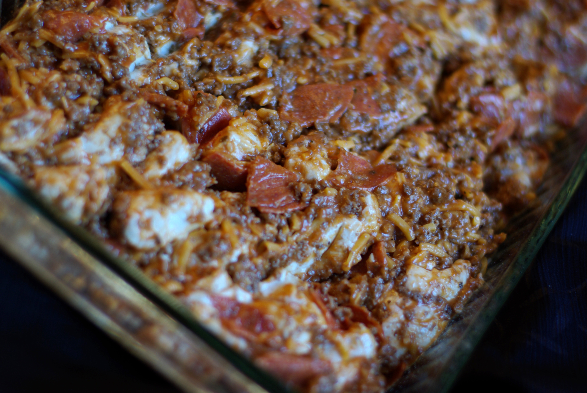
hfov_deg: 27.0
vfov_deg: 18.2
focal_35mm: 75
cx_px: 294
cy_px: 196
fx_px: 1224
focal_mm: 50
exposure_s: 1/60
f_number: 2
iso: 100
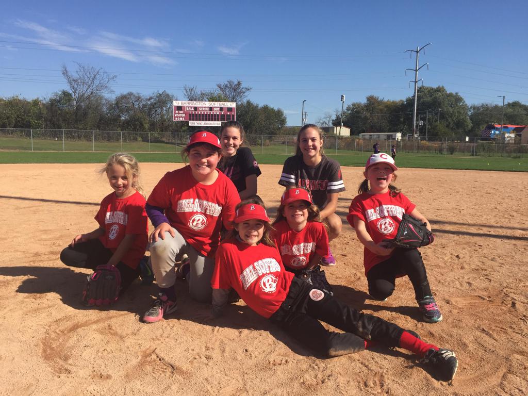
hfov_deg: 61.7
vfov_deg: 48.2
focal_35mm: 29
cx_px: 264
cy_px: 198
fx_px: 442
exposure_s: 1/1721
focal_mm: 4.15
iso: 32
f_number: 2.2
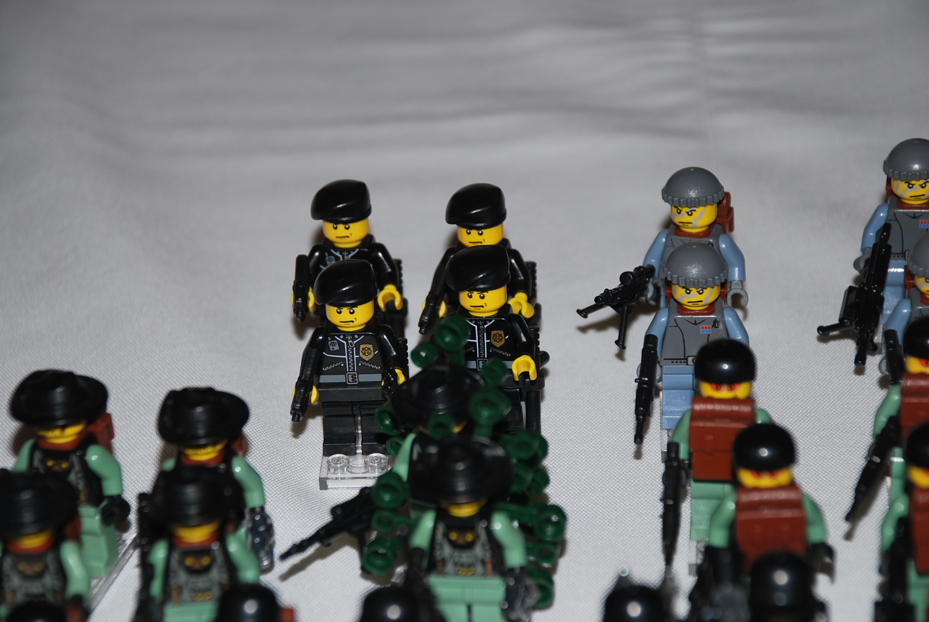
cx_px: 464
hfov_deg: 15.2
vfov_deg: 10.2
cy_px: 311
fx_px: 3488
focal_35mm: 135
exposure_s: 1/125
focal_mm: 90
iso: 100
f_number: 5.6
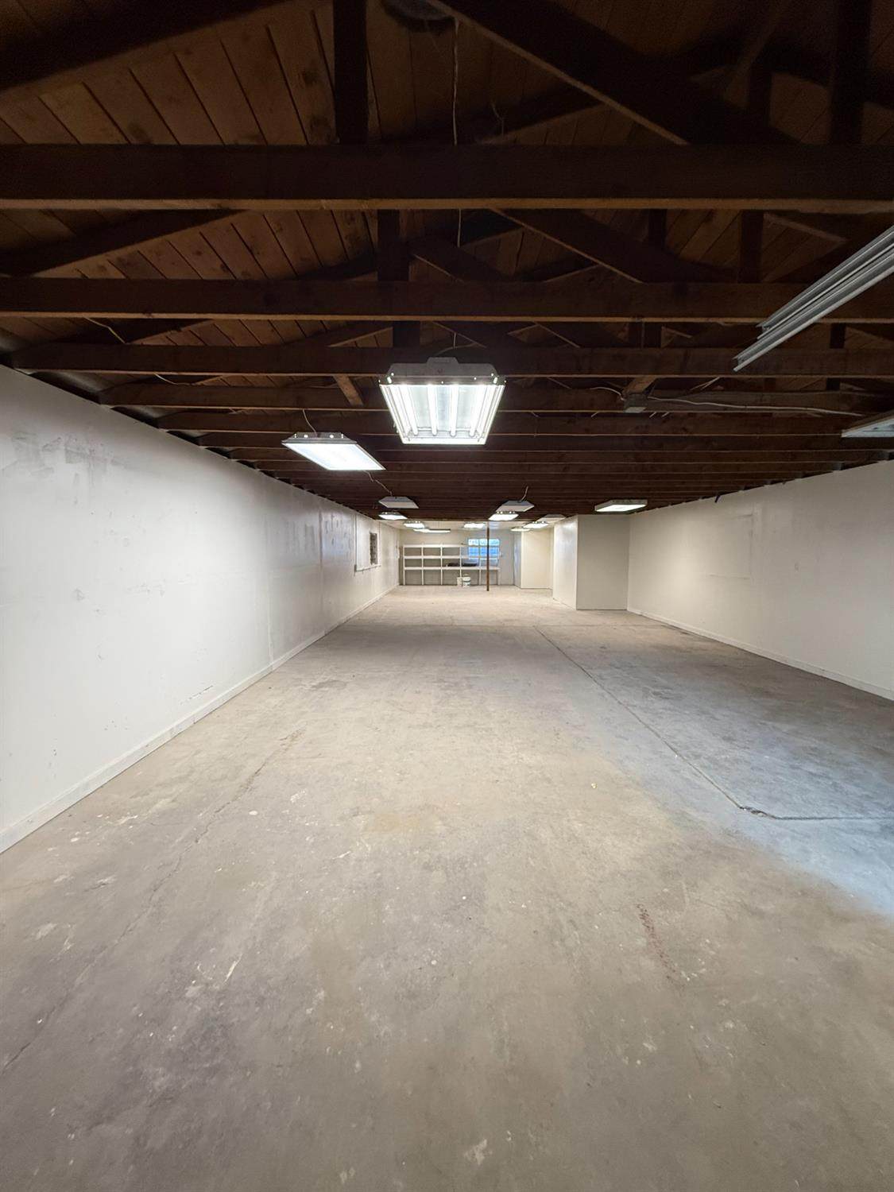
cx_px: 447
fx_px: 482
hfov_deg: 85.7
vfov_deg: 102.1
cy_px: 596
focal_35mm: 14
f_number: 2.2
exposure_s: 1/60
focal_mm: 2.22
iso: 250
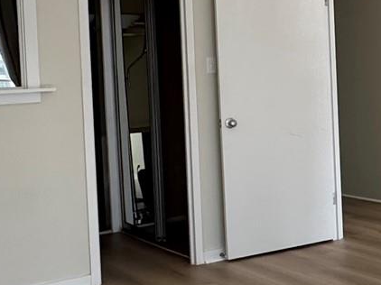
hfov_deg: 25.3
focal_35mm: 68
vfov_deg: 21.4
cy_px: 76
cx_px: 470
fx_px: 748
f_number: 2.2
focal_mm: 2.22
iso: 40
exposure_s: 1/272
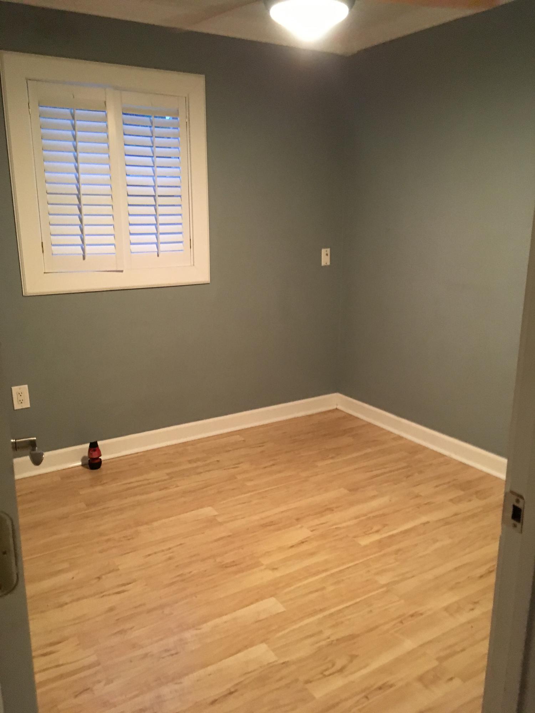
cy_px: 356
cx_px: 268
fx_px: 598
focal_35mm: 29
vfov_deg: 61.7
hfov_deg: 48.2
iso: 250
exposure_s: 1/15
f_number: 2.2
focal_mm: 4.15
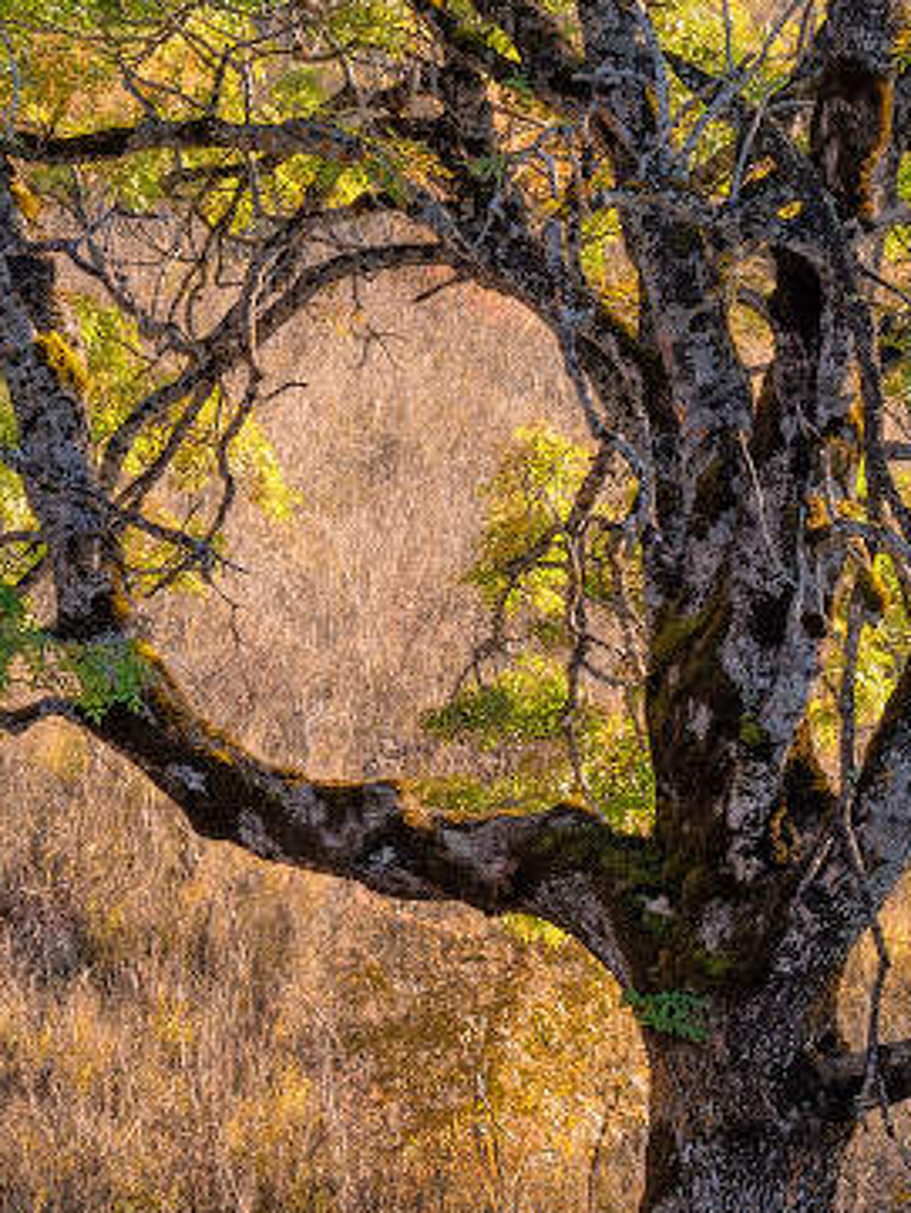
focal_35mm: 399
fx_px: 13993
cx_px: -161
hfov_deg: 3.7
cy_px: 754
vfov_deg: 5.0
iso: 500
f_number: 11
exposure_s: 1/60
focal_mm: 71.5
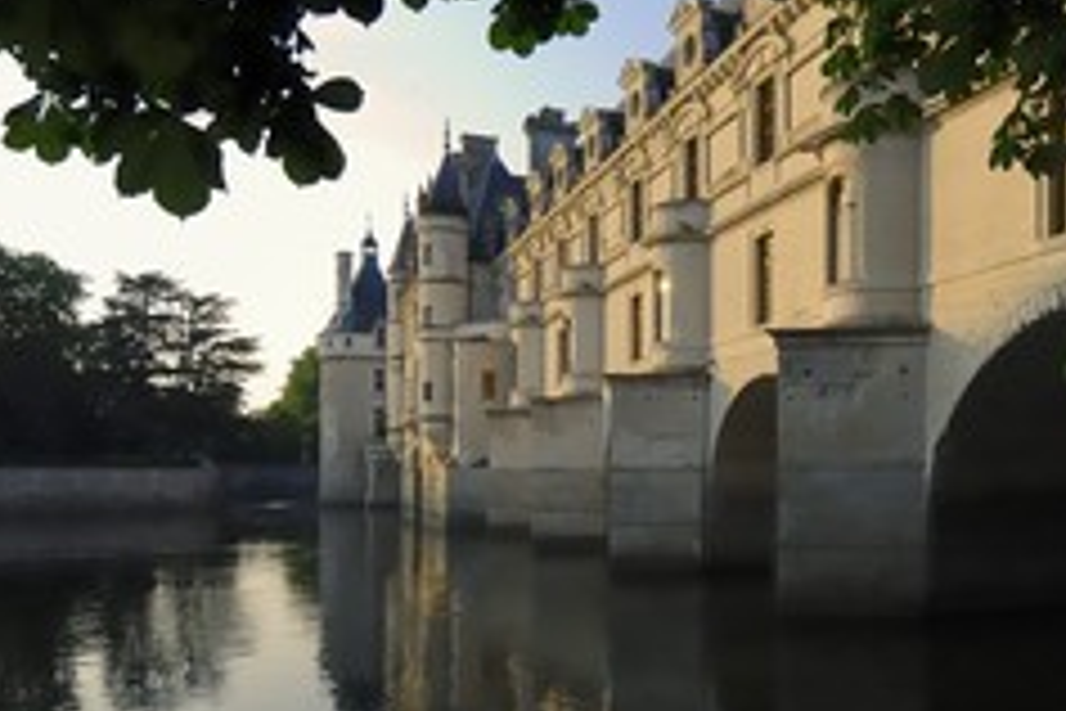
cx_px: 776
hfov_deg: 56.3
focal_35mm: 32
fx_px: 947
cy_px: 454
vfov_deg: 40.8
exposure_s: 1/160
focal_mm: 12
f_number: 5
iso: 100
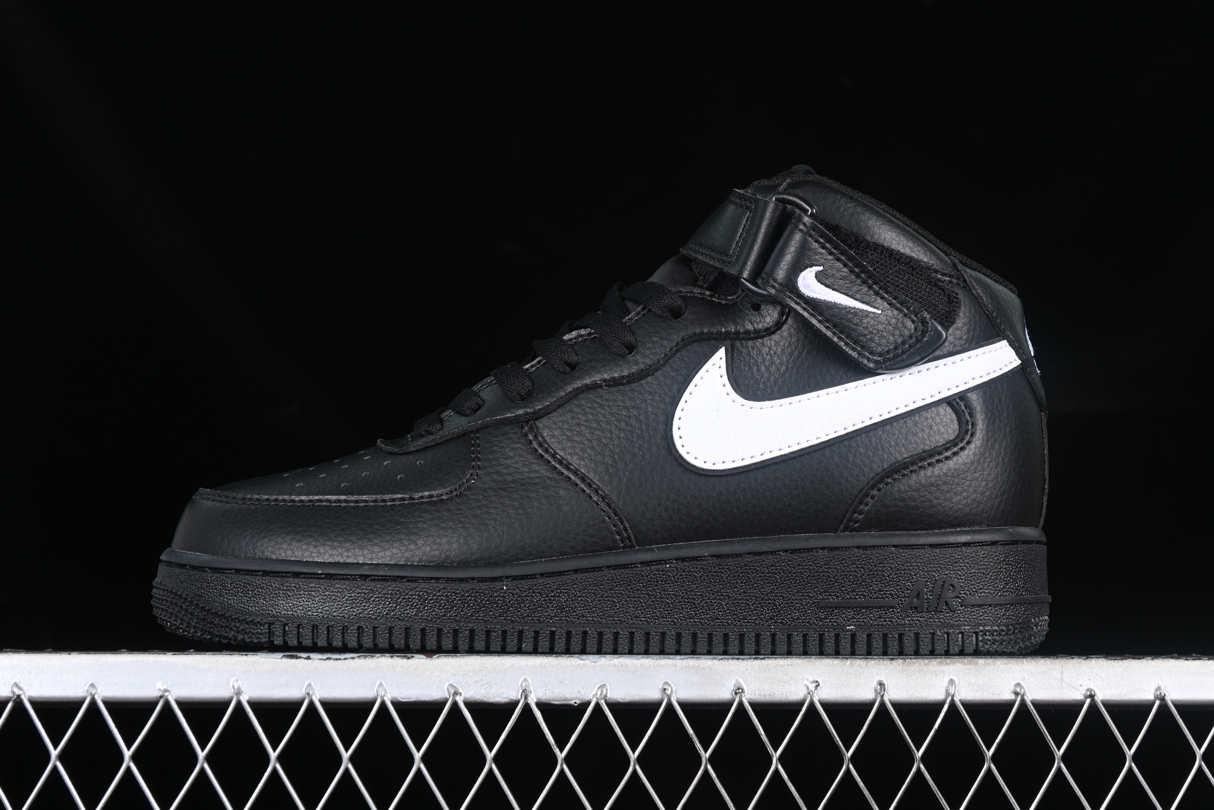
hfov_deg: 27.0
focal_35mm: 75
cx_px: 607
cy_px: 405
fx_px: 2529
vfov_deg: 18.2
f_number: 6.3
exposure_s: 1/60
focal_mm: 50
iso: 160
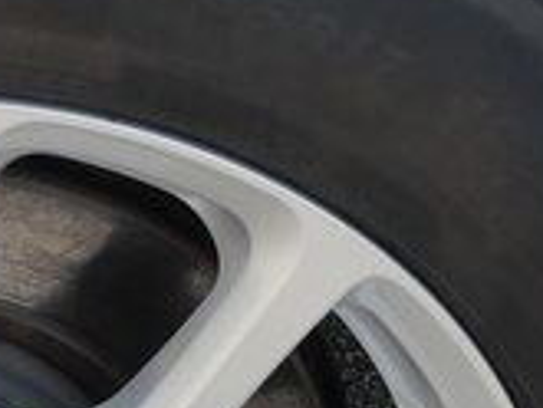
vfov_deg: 6.6
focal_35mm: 223
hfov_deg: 8.8
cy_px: 477
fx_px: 3501
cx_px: -99
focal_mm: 18
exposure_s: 1/200
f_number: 6.3
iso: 200
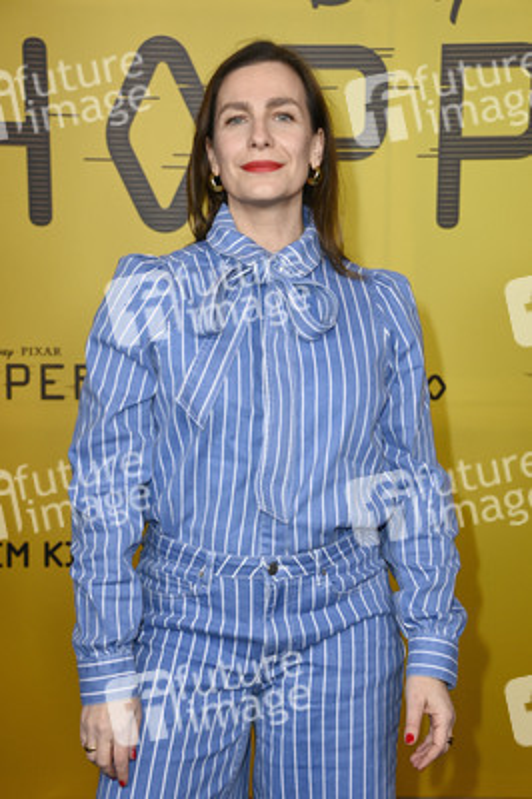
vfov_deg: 28.1
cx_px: 266
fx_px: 1599
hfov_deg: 18.9
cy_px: 400
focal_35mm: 72
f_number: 5.6
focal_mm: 72
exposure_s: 1/250
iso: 1000
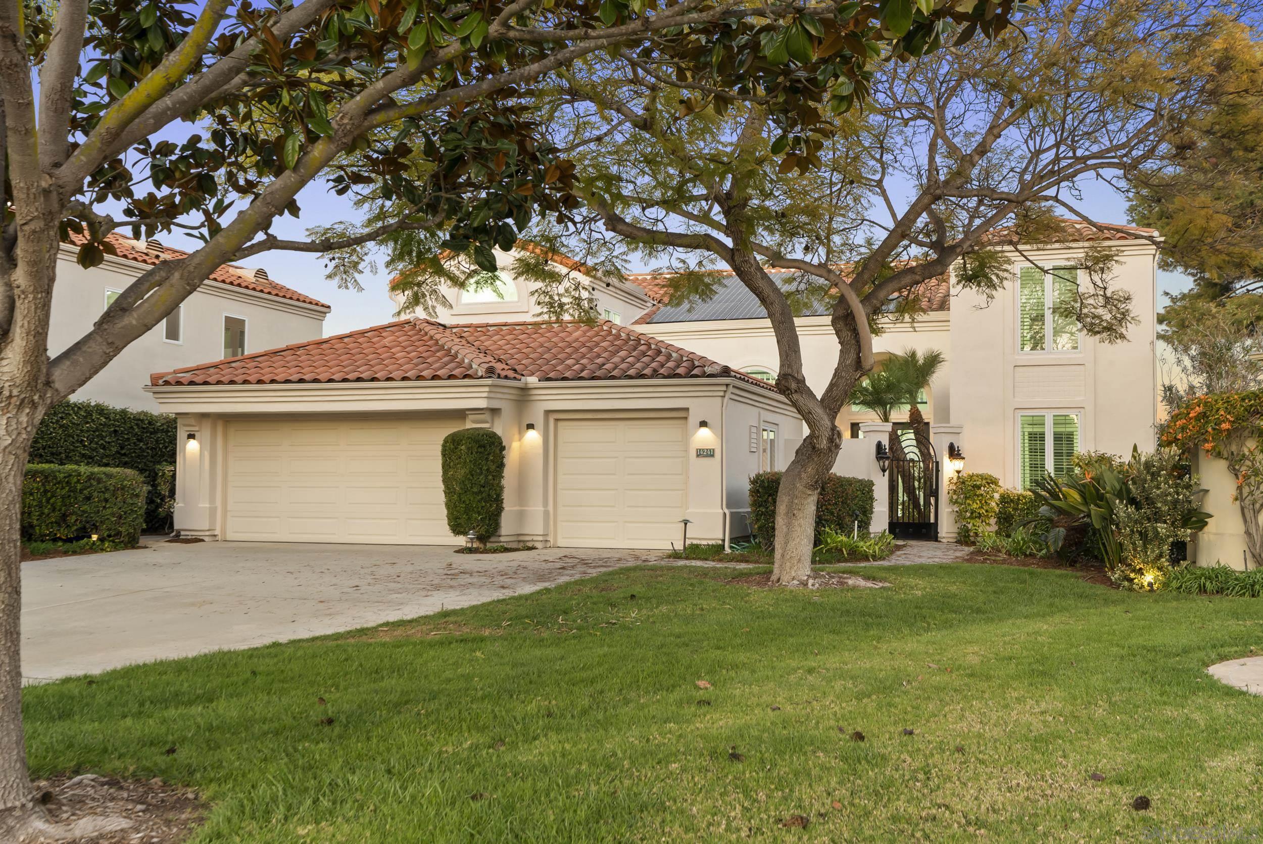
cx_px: 632
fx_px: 1229
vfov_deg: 37.9
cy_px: 422
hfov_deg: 54.4
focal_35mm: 35
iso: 500
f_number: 8
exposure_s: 1.6
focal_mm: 35
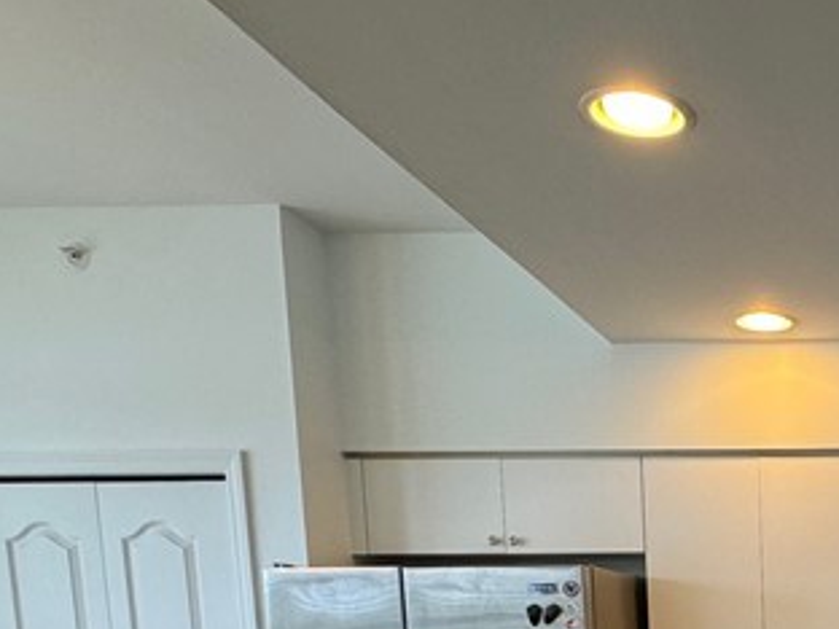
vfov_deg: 27.1
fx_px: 1115
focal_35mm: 46
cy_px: 793
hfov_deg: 35.0
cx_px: 936
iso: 160
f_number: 2.2
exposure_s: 1/120
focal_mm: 2.22
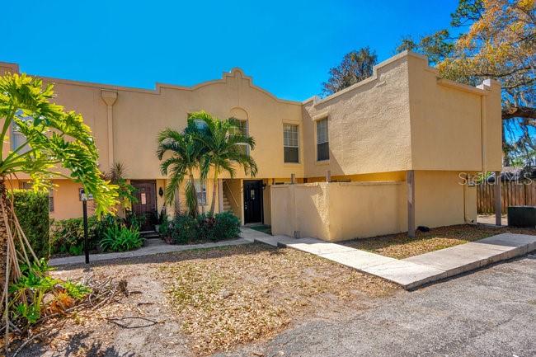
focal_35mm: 16
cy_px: 178
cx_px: 268
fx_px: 238
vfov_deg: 73.7
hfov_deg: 96.8
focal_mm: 16
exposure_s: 1/160
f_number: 10
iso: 100
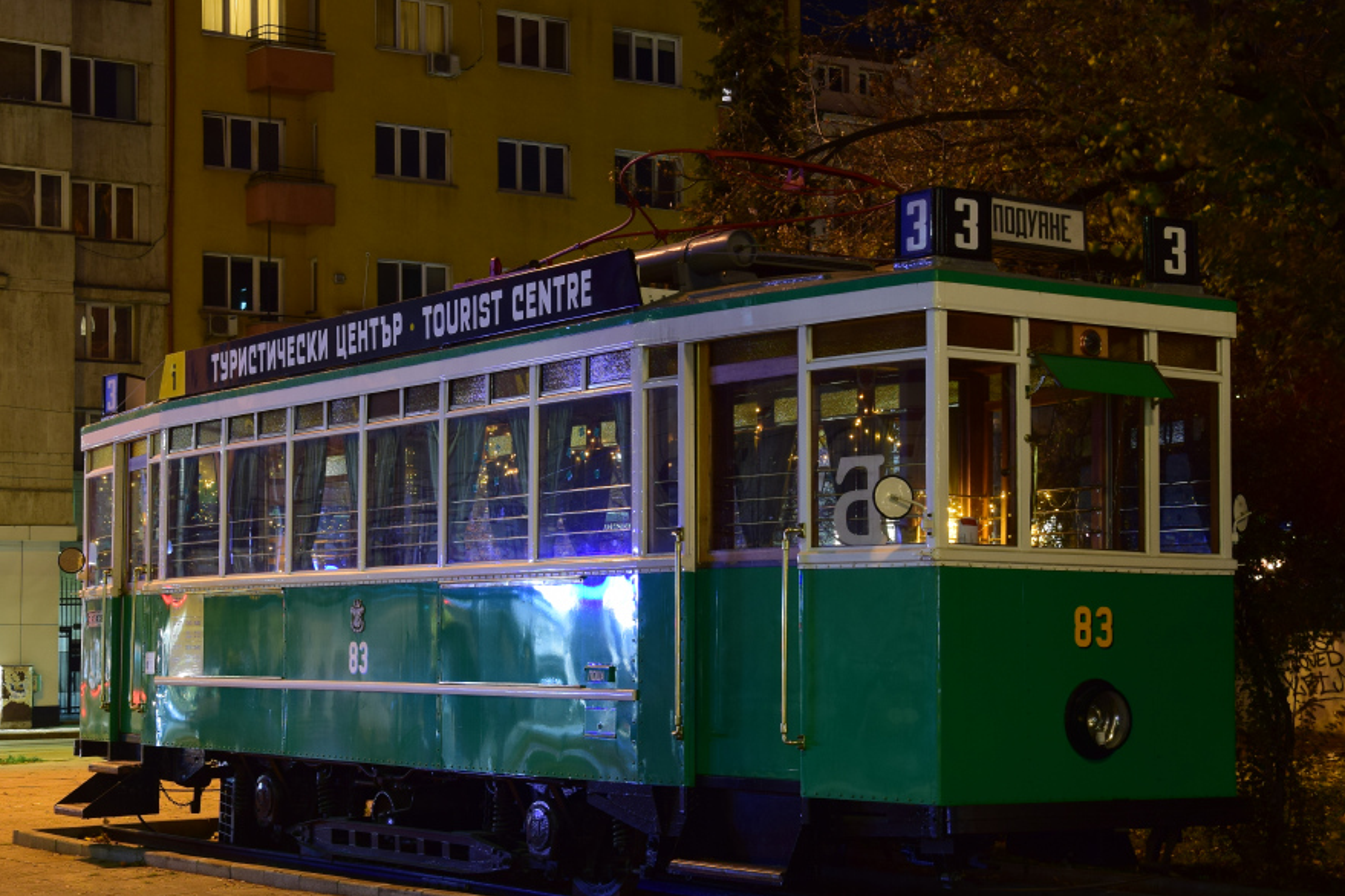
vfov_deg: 19.2
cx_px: 712
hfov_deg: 28.4
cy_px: 418
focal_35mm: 71
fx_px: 2652
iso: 200
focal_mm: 32
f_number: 6.3
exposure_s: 3
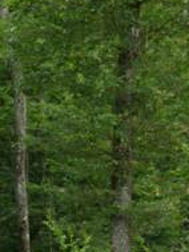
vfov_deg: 10.6
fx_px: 1331
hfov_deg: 8.1
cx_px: -32
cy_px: 316
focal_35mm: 183
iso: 100
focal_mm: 40
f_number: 5.6
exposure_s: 1/80
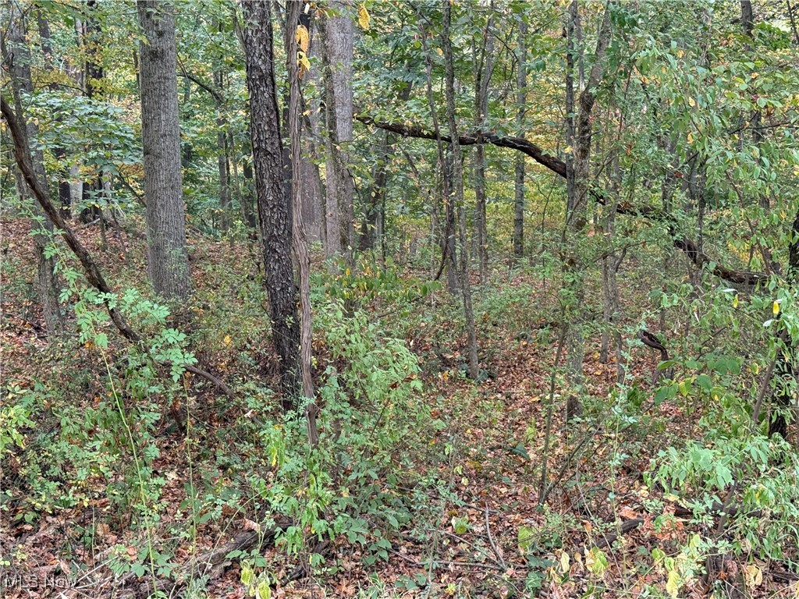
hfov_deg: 39.7
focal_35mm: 48
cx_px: 400
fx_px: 1108
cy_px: 300
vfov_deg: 30.3
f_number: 1.78
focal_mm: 6.76
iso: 160
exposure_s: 1/85
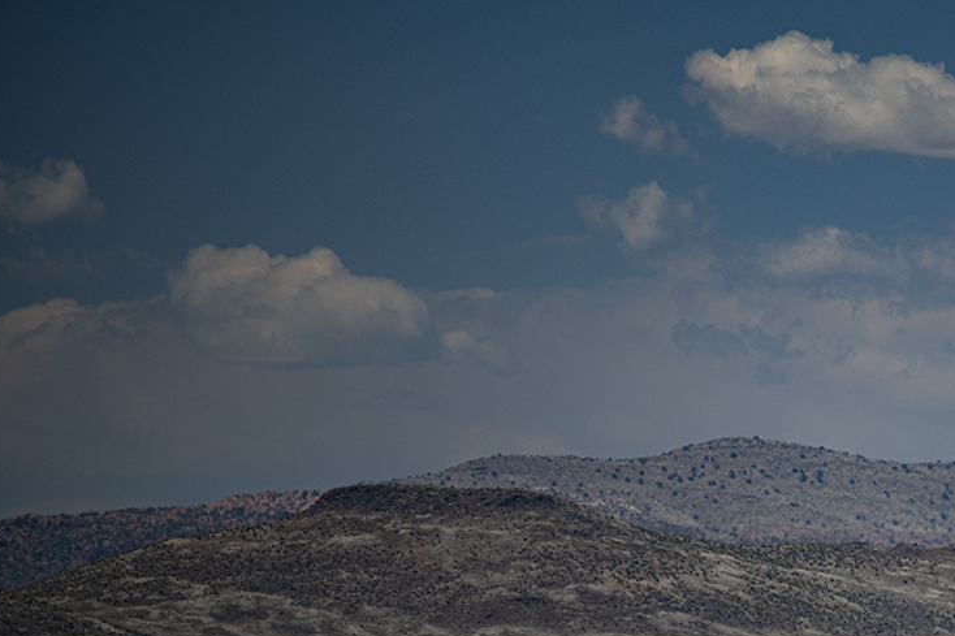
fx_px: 16257
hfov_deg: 3.4
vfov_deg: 2.2
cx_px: 894
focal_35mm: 613
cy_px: 607
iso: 125
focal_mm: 300
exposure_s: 1/320
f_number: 5.6
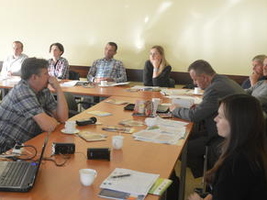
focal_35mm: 54
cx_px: 71
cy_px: 82
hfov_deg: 34.9
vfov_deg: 27.0
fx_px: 416
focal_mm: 18
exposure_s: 1/15
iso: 400
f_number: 4
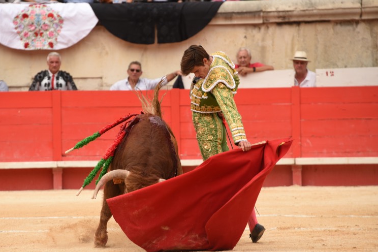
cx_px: 156
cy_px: 137
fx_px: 2667
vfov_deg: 5.4
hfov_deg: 8.1
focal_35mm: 254
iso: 400
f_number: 6.3
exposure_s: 1/800
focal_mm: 210
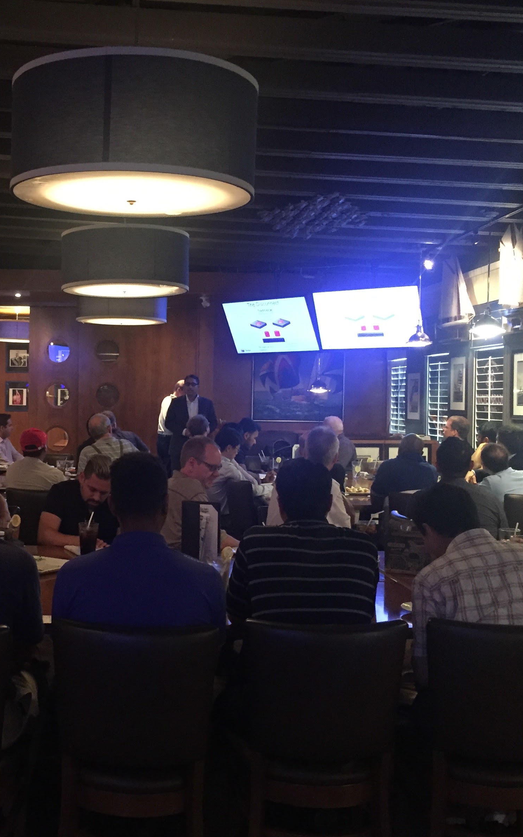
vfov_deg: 47.2
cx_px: 125
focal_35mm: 42
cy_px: 424
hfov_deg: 30.0
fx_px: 958
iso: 320
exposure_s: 1/15
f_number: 2.2
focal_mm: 4.15
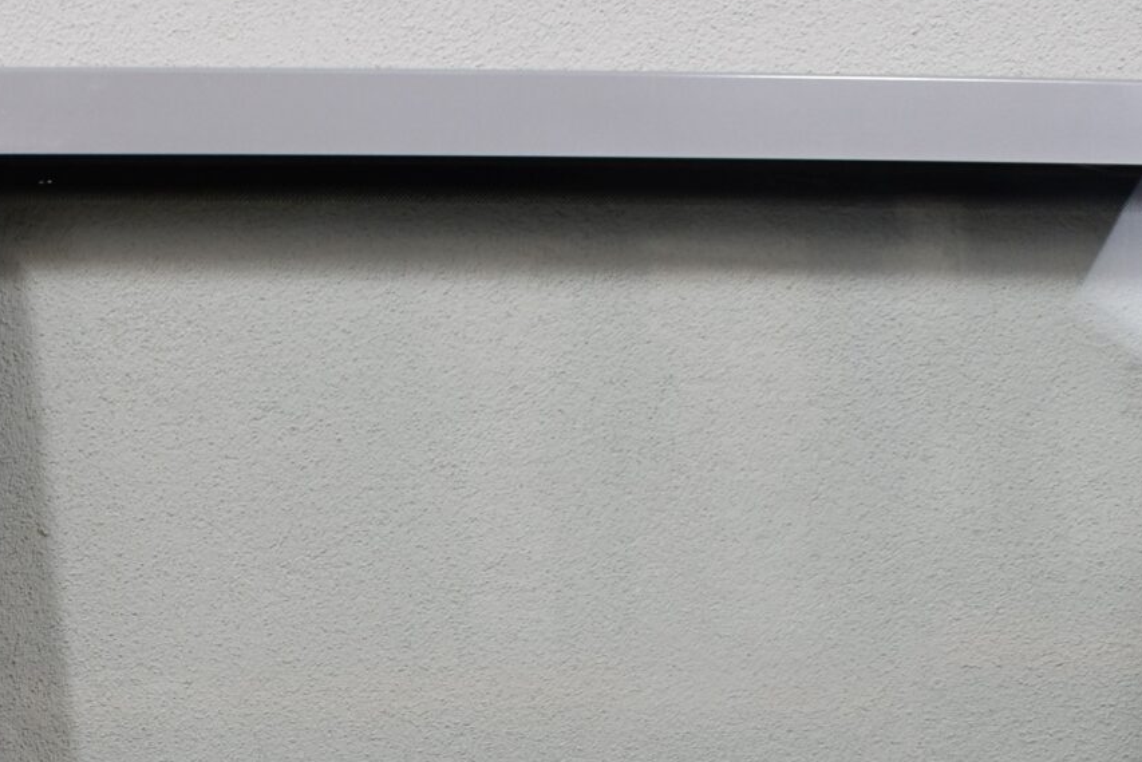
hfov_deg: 21.6
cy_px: 887
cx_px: -60
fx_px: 2855
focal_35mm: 90
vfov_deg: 14.7
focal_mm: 20
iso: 400
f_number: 5.6
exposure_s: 1/125
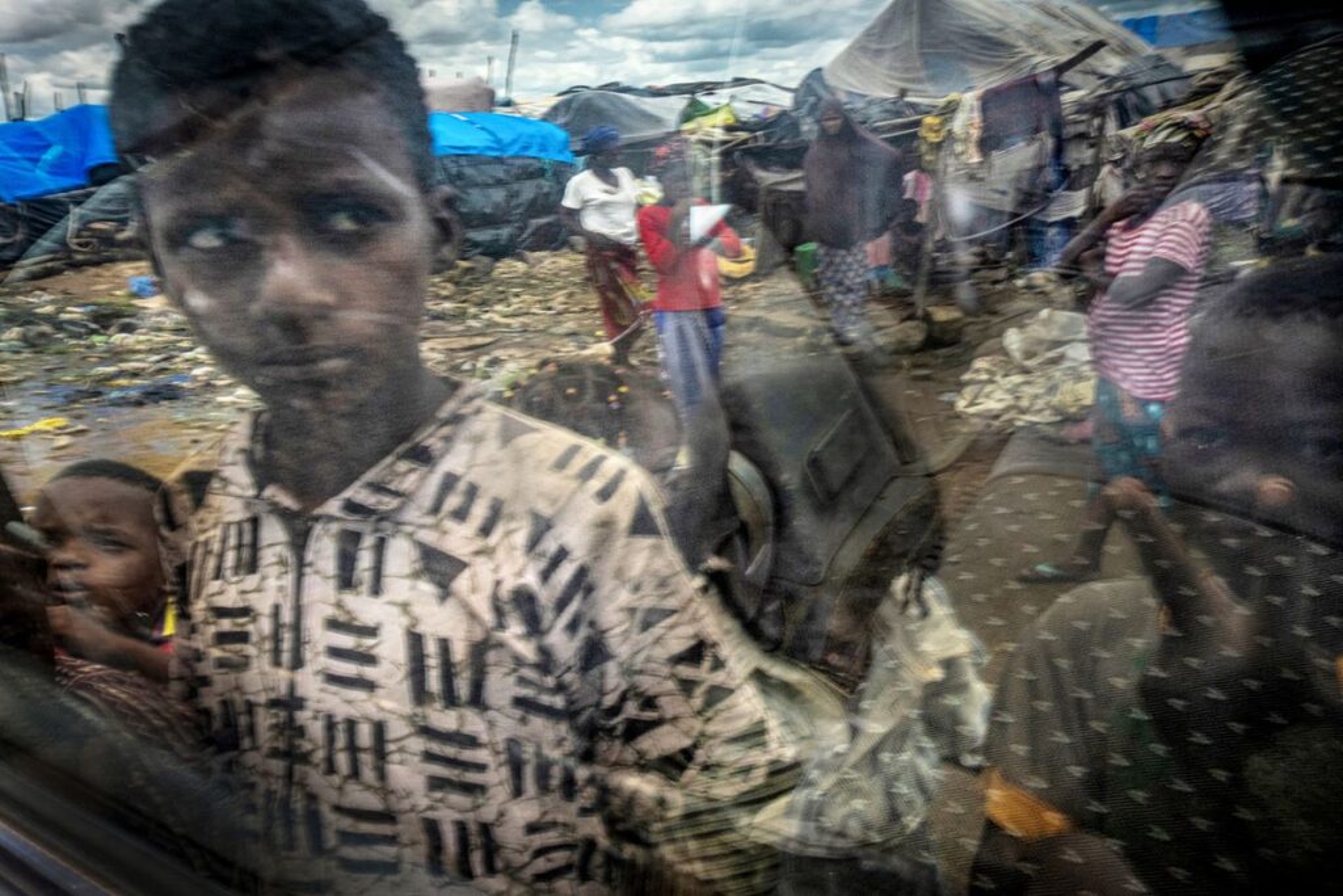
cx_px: 672
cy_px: 448
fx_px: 1194
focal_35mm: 32
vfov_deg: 41.1
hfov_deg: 58.7
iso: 320
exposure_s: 1/30
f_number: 20
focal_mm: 21.1
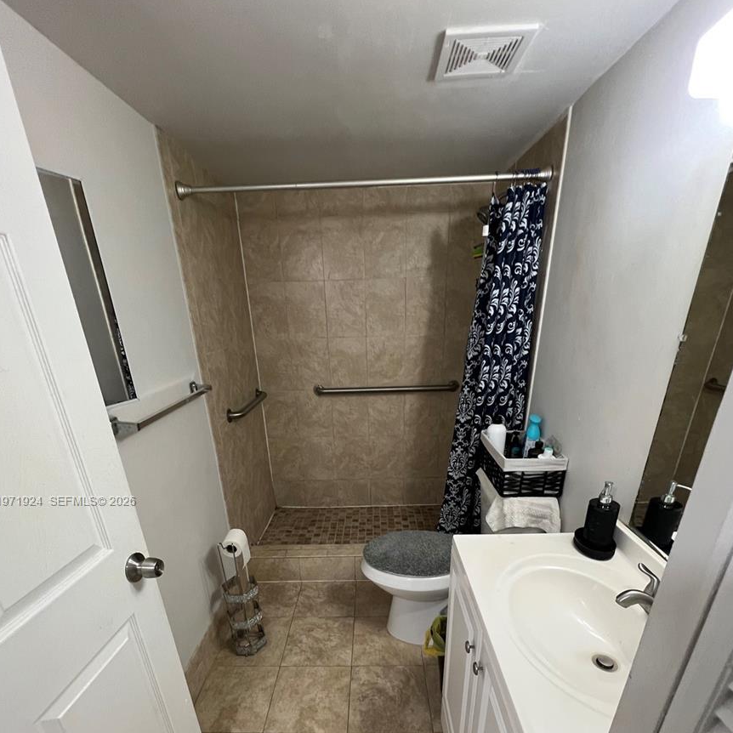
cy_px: 502
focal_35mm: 16
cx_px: 361
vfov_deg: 83.7
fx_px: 383
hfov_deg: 87.4
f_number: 1.8
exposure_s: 1/60
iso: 320
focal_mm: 1.57
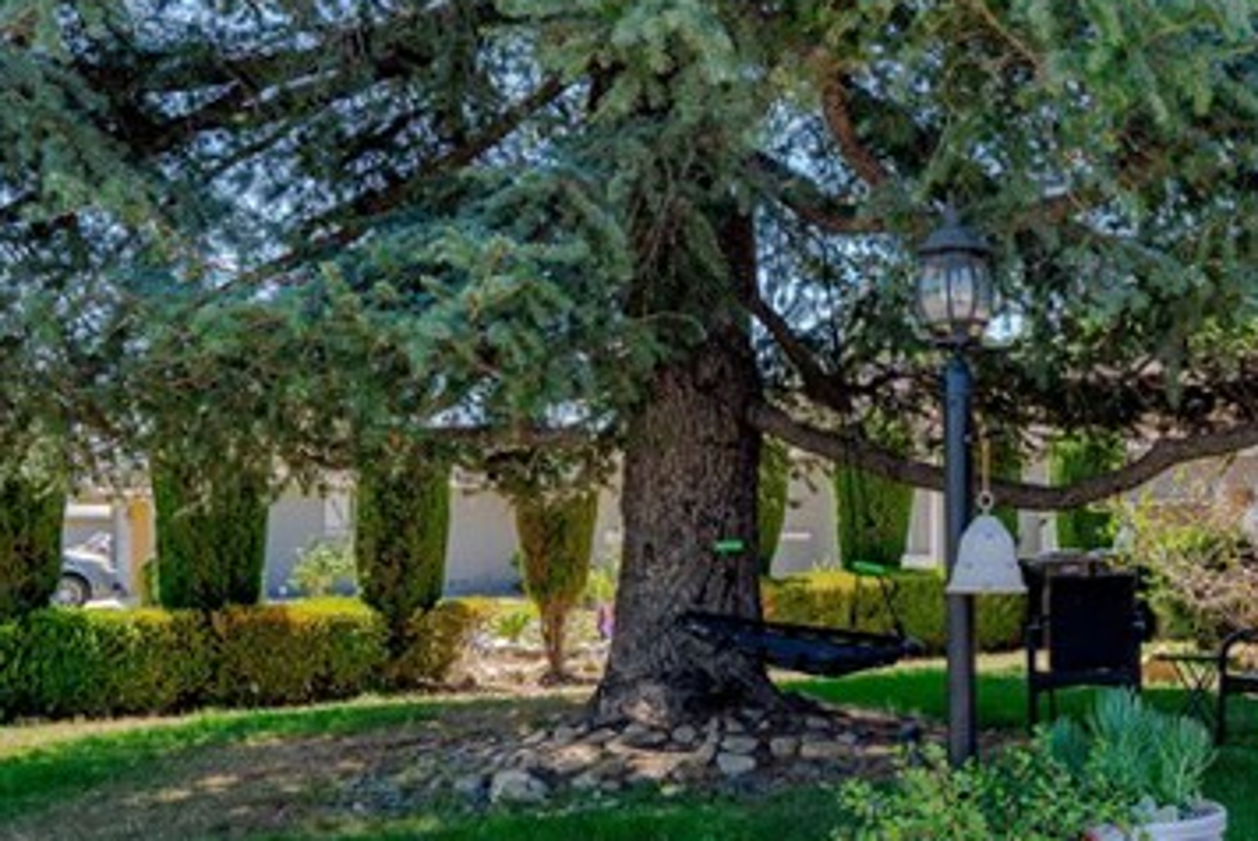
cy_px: 539
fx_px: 1659
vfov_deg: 28.3
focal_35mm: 47
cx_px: 1067
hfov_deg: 39.3
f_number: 4
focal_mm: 16.5
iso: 80
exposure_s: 1/800
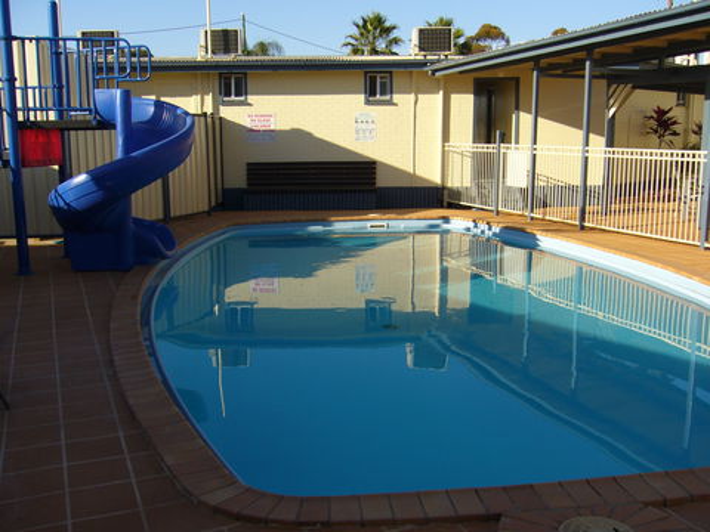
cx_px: 355
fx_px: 718
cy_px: 266
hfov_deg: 52.6
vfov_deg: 40.7
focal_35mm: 35
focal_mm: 5.8
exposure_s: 1/250
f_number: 5.6
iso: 80
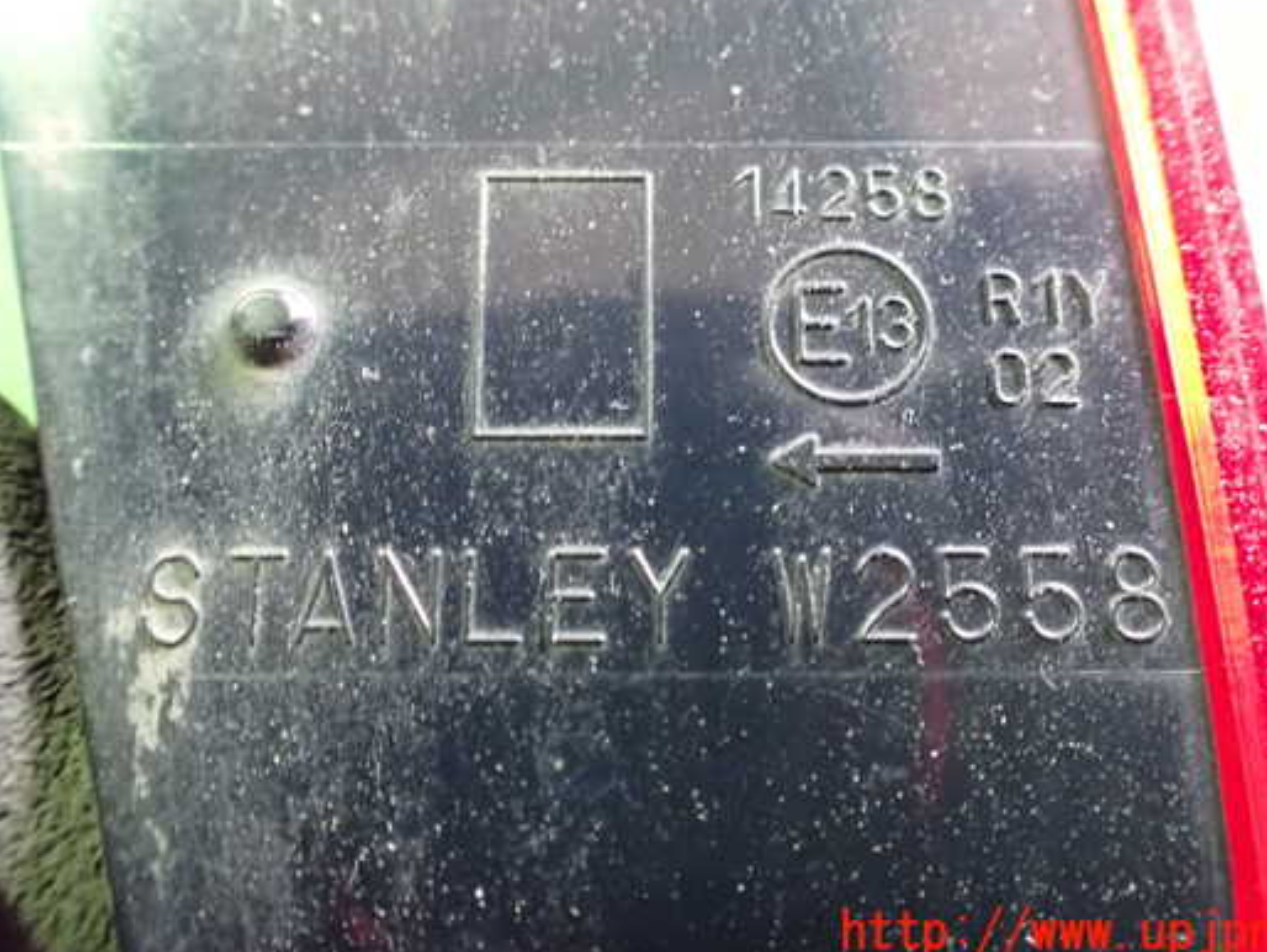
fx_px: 1282
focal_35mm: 35
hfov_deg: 52.6
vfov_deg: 40.6
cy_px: 409
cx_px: 658
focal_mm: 5.4
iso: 1600
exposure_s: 1/25
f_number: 2.3
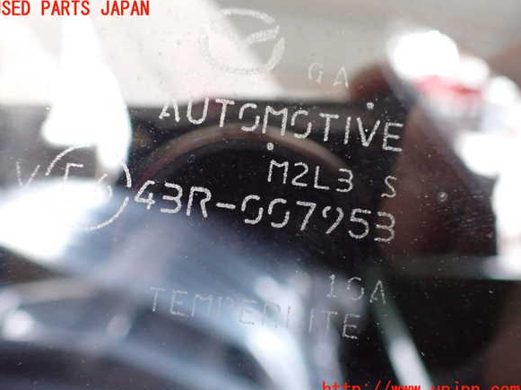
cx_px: 256
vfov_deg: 45.4
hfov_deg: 58.4
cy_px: 200
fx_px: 466
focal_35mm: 31
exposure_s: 1/30
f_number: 2.3
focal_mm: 5.4
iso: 1000
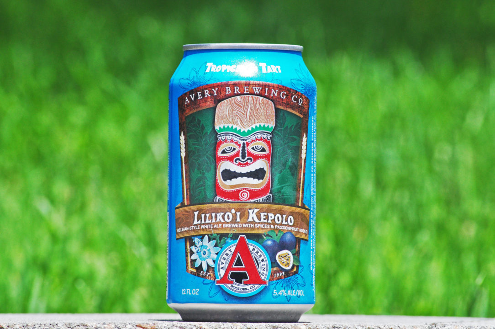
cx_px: 248
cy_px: 164
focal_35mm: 300
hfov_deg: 6.9
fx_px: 4120
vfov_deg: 4.6
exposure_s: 1/500
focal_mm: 200
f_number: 11
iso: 400
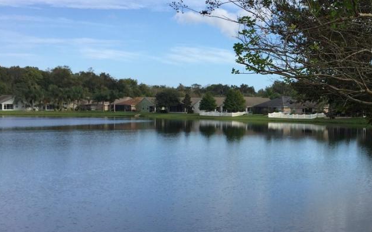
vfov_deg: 25.8
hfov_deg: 38.7
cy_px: 122
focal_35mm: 50
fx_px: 507
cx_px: 299
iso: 32
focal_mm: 4.15
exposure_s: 1/1464
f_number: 2.2
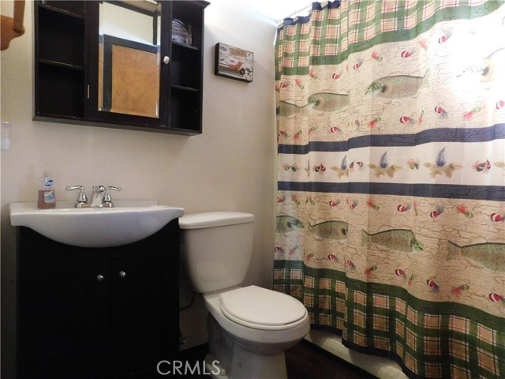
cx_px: 252
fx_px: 336
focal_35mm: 23
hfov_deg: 73.9
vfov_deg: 58.9
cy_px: 190
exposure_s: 1/30
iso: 800
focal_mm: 4
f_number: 3
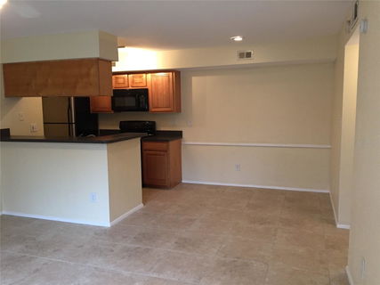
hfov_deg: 61.7
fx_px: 318
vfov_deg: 48.2
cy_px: 142
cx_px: 190
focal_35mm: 29
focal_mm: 4.15
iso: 160
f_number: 2.2
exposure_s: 1/30
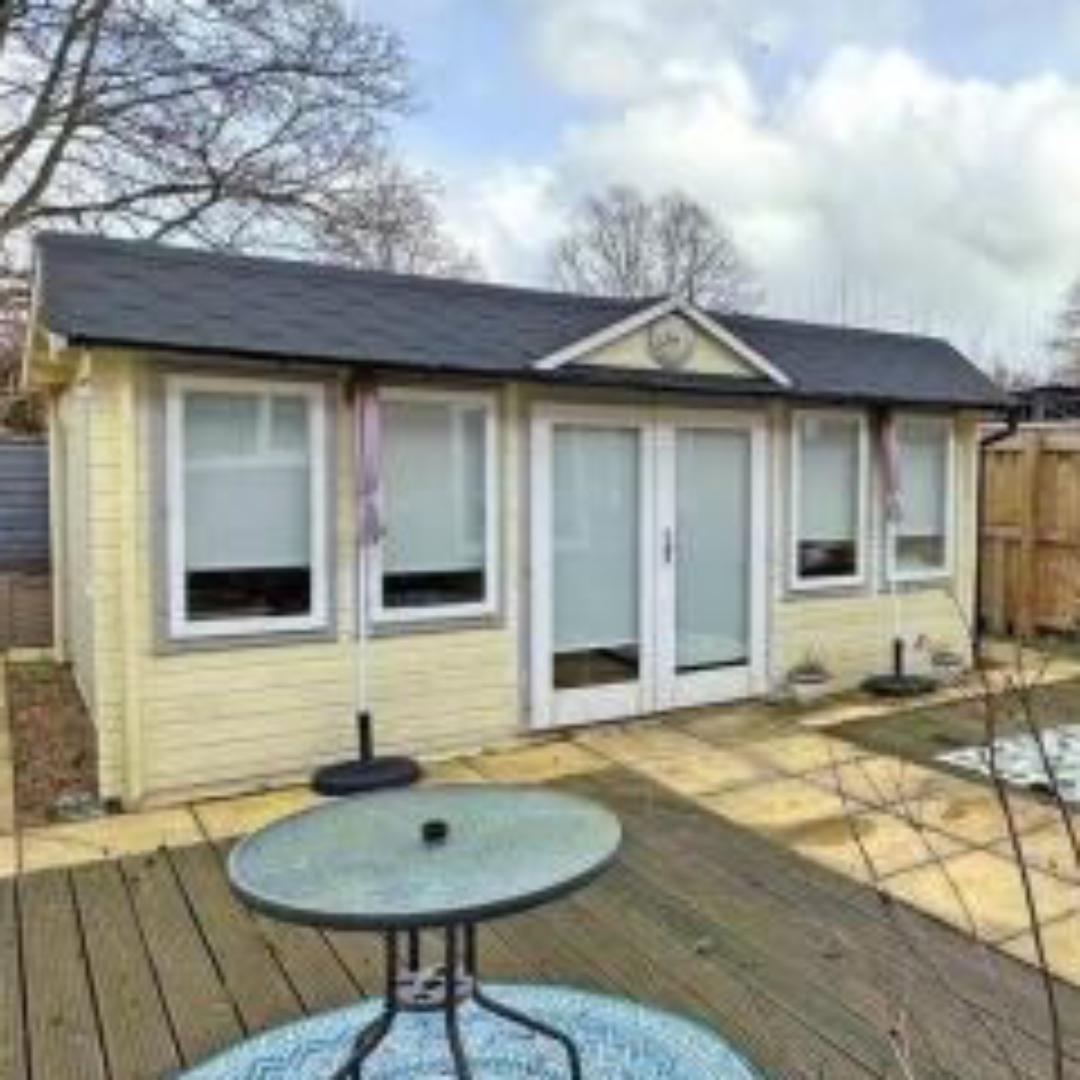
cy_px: 538
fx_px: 1059
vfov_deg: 54.0
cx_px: 785
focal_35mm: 30
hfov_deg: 52.1
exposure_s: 1/932
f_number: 2.2
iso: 40
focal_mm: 2.22
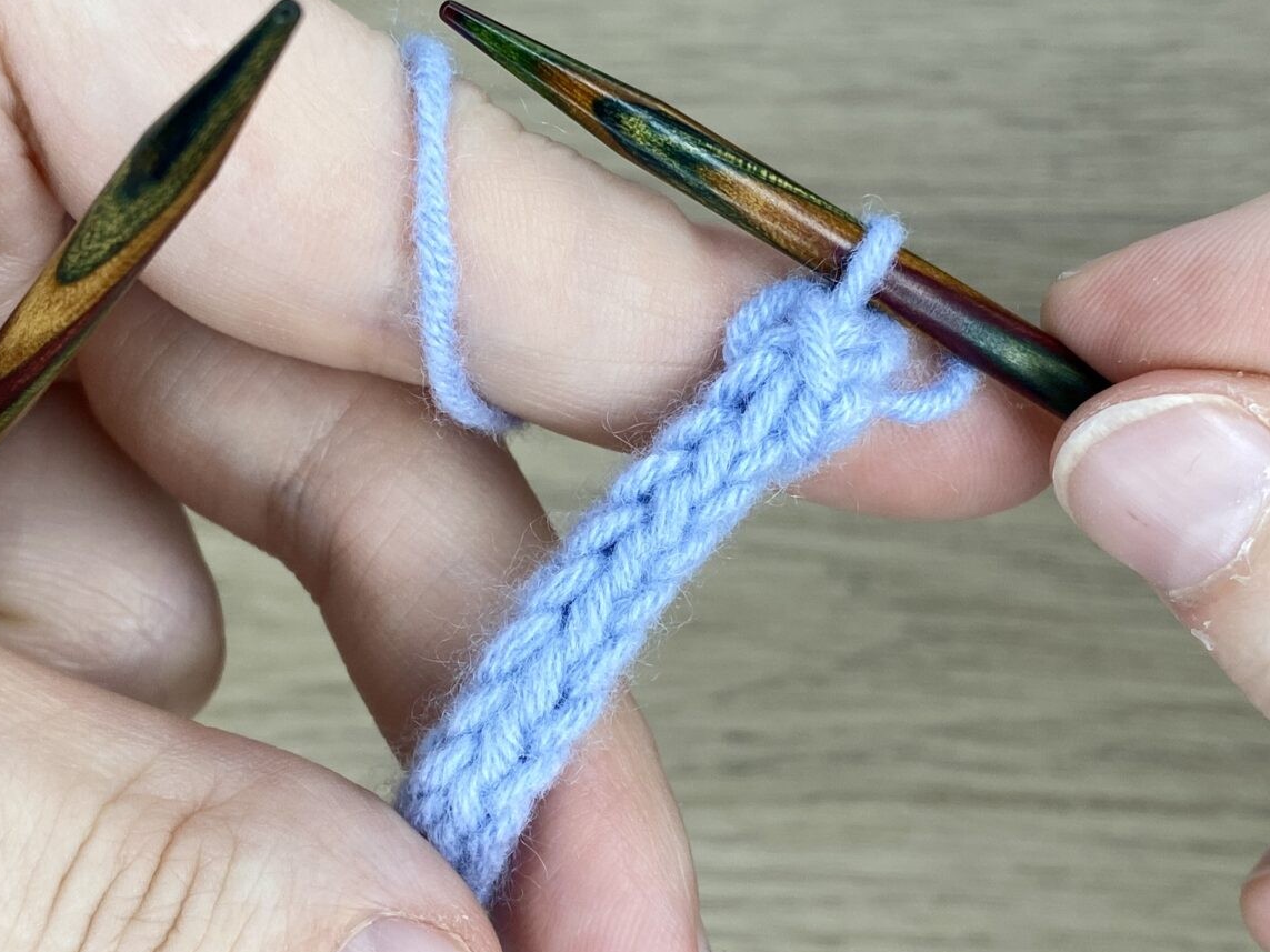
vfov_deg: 26.1
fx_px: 2054
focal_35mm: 56
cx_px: 542
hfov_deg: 34.3
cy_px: 418
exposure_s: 1/100
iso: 40
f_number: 1.8
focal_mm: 4.25
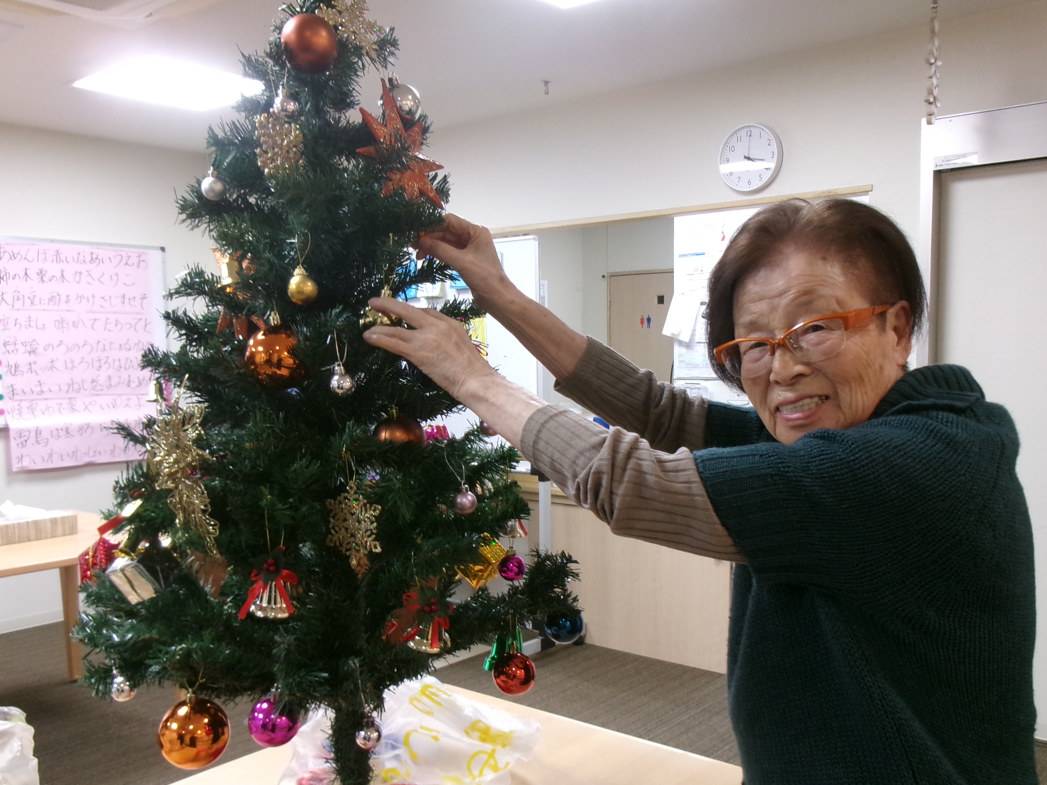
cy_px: 447
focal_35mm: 33
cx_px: 501
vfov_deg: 42.8
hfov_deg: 55.3
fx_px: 998
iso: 258
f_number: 3.9
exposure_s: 1/34
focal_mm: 5.1
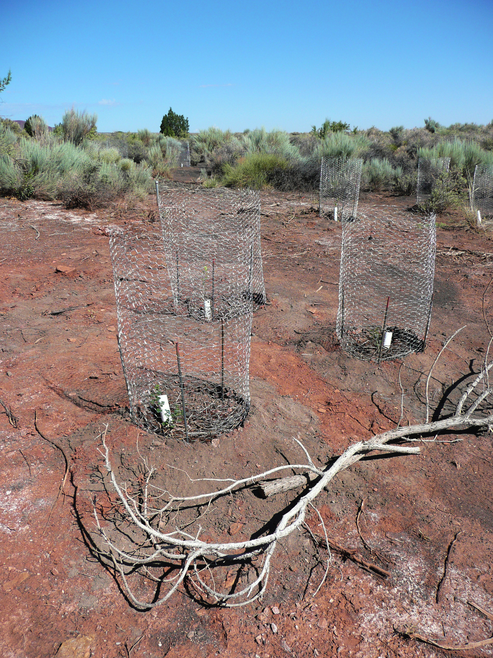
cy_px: 329
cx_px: 246
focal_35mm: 28
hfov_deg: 49.7
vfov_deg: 63.4
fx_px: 532
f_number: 3.3
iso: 100
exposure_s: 1/640
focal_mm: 4.6
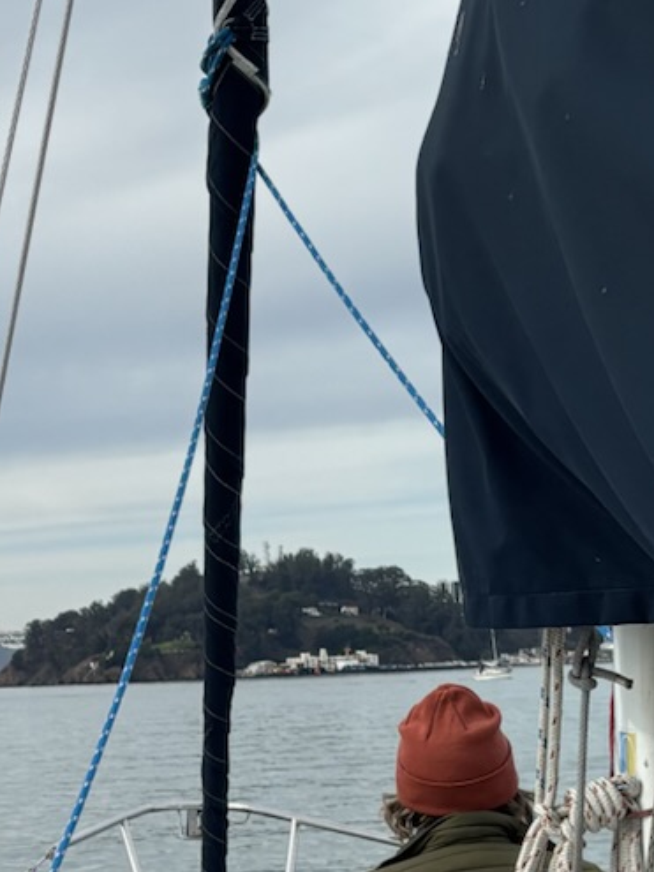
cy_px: 662
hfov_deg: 13.8
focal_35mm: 105
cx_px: -32
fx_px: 2646
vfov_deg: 18.6
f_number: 1.6
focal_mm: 5.96
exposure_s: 1/4255
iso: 50
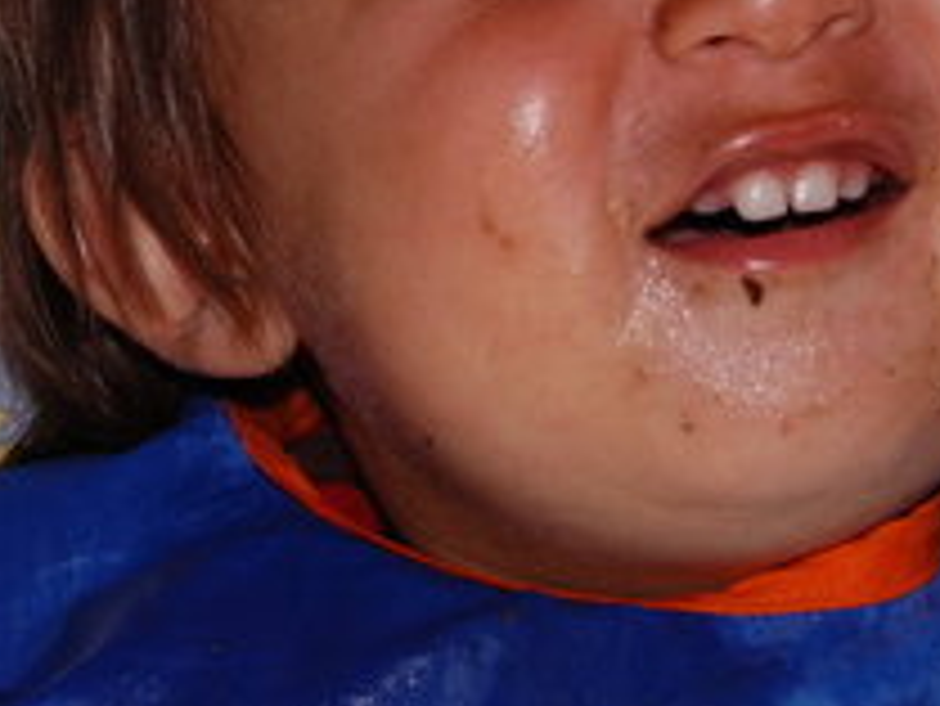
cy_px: 225
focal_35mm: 242
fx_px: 6588
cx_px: 355
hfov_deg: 8.2
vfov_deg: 6.1
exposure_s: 1/125
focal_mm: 55
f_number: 5.6
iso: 200
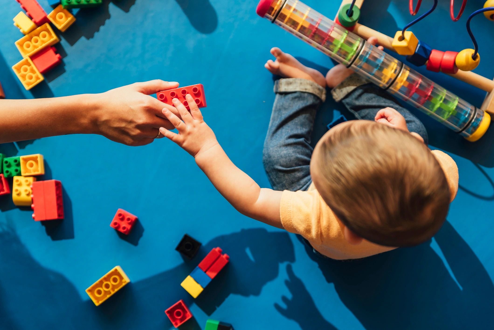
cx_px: 247
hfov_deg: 39.6
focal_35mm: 50
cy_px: 165
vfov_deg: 27.0
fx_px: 686
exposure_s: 1/320
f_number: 3.2
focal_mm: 50
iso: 320
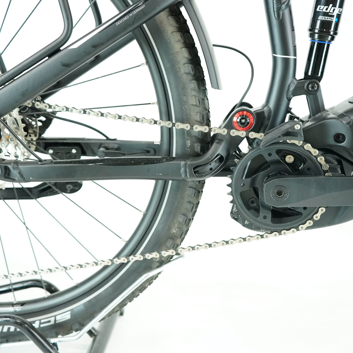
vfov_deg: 39.2
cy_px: 179
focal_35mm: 43
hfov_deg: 39.2
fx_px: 496
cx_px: 169
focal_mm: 33
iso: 2500
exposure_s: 1/200
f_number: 4
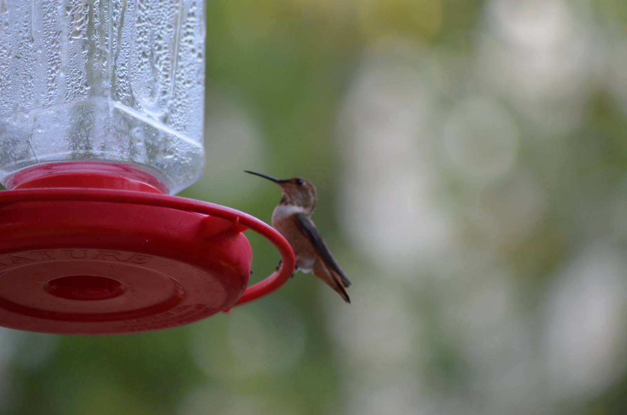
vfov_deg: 4.7
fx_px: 5084
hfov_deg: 7.1
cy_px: 208
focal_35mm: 292
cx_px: 314
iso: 800
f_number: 4.8
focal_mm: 195
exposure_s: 1/800
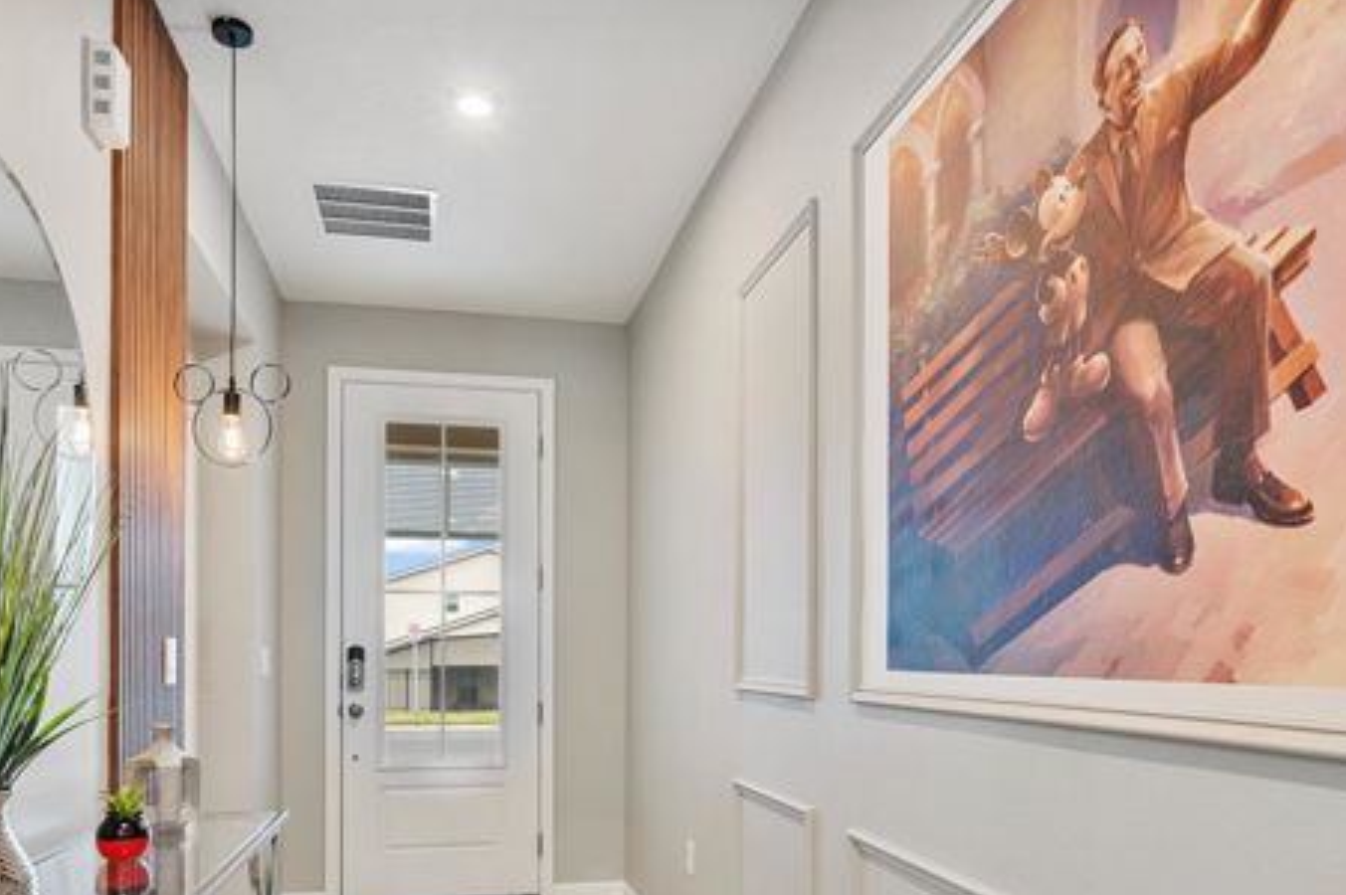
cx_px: 649
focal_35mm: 25
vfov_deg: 49.3
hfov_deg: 71.5
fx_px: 934
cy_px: 667
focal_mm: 16
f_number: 8
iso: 500
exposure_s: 1/2
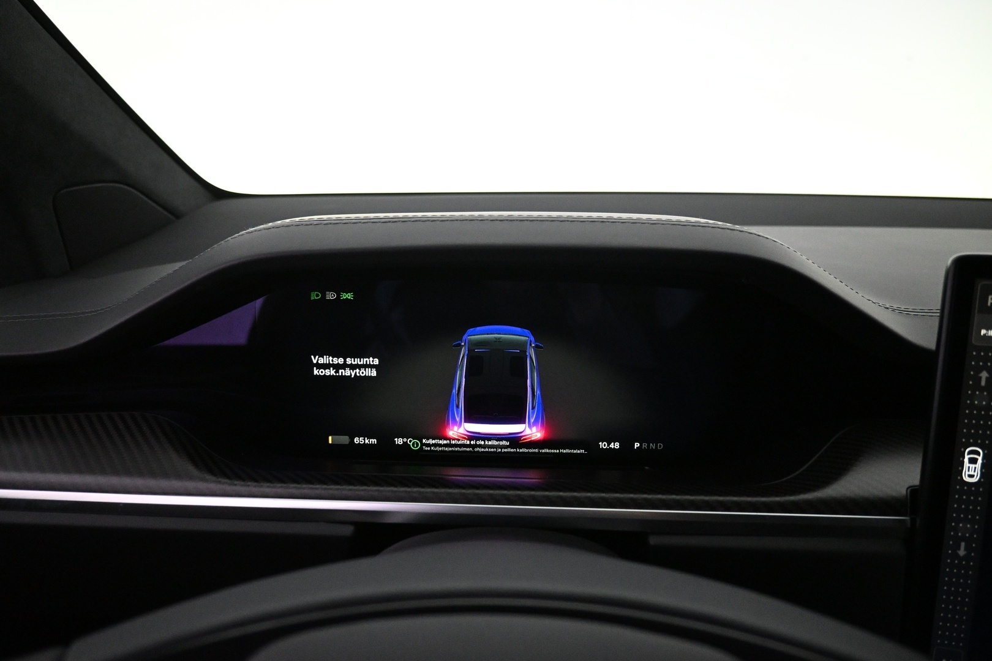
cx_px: 496
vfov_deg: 53.1
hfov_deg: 73.7
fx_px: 661
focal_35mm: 24
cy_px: 330
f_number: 3.5
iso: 4000
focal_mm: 16
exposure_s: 1/160
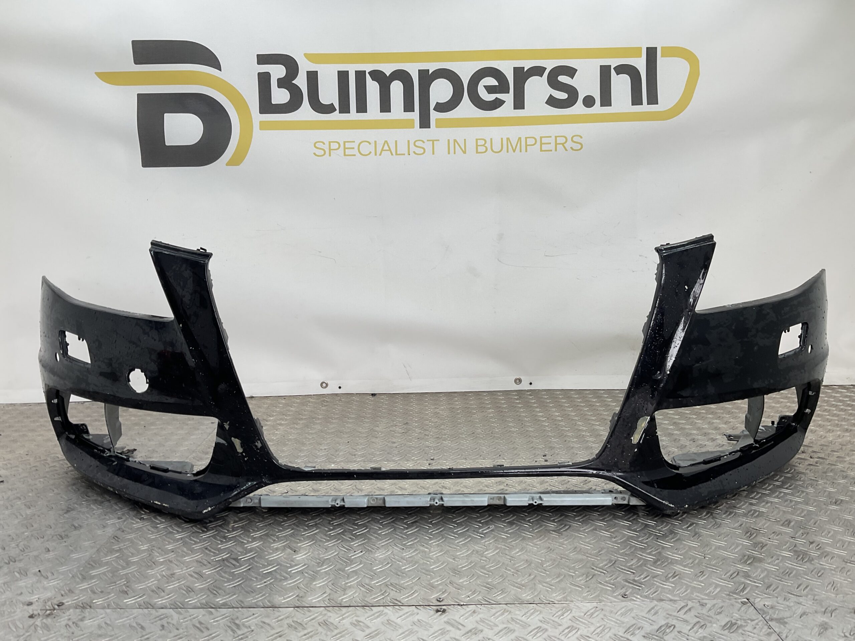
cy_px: 320
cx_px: 428
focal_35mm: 29
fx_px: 716
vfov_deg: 48.2
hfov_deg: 61.7
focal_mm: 3
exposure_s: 1/145
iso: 16
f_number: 1.8
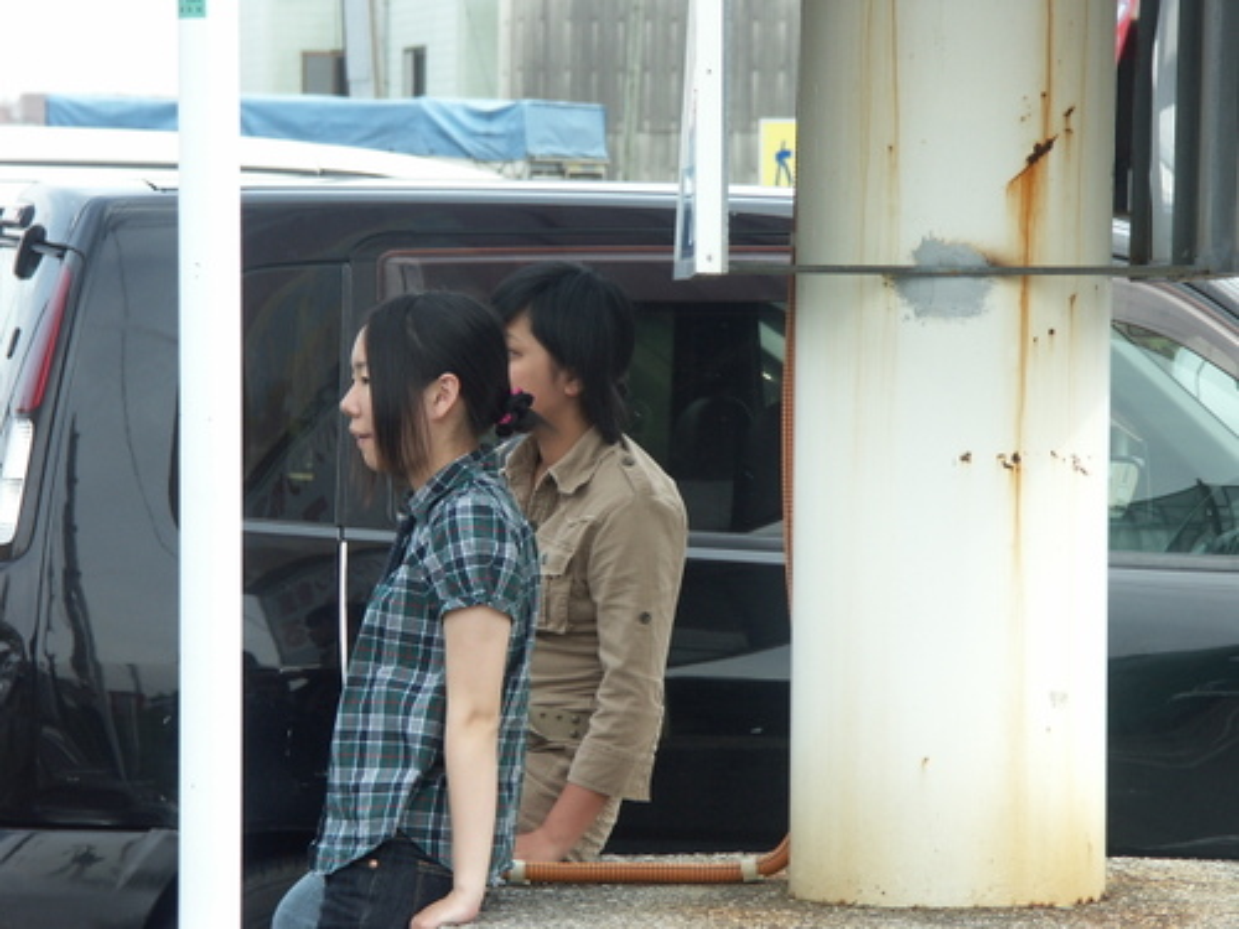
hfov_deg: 10.4
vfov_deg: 7.8
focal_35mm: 190
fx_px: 6801
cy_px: 464
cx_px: 620
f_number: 5
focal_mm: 48.6
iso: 100
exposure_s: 1/200
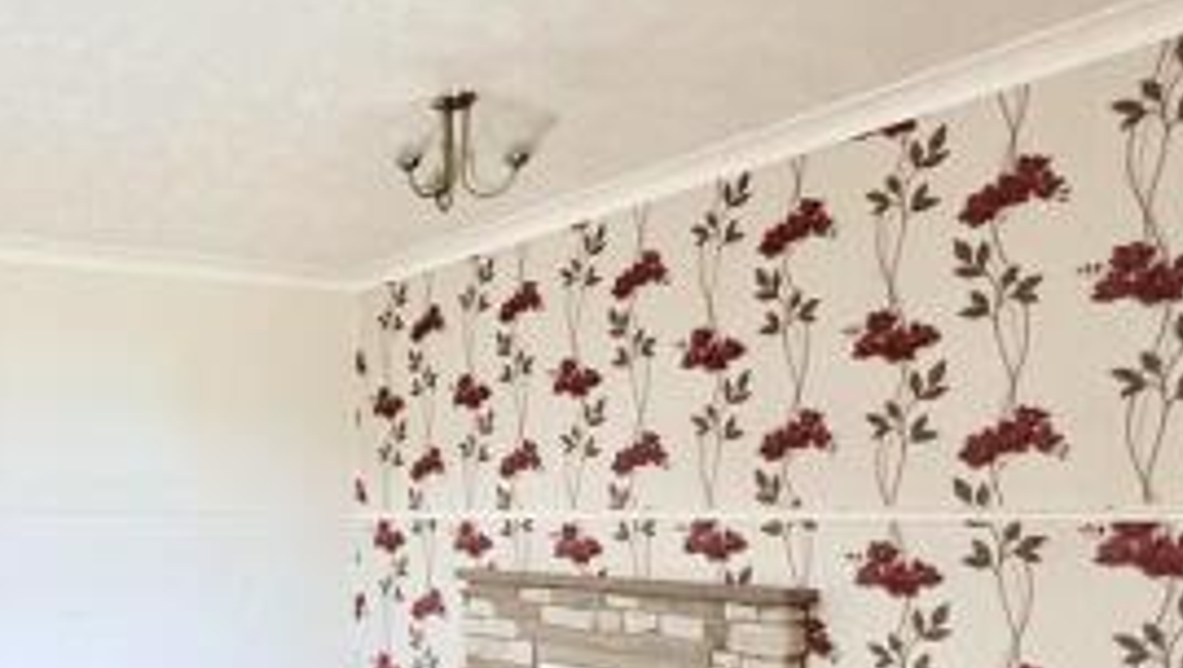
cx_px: 2
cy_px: 516
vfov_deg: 34.8
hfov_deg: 48.9
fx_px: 1036
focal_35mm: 33
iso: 400
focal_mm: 2.22
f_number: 2.2
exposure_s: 1/78
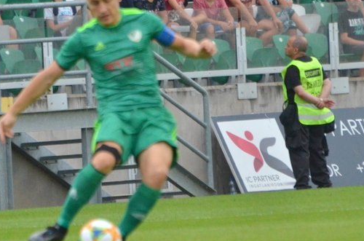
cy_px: 90
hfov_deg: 2.1
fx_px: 10169
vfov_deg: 1.4
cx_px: 90
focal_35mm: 1008
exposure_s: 1/1250
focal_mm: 280
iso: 1600
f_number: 5.6
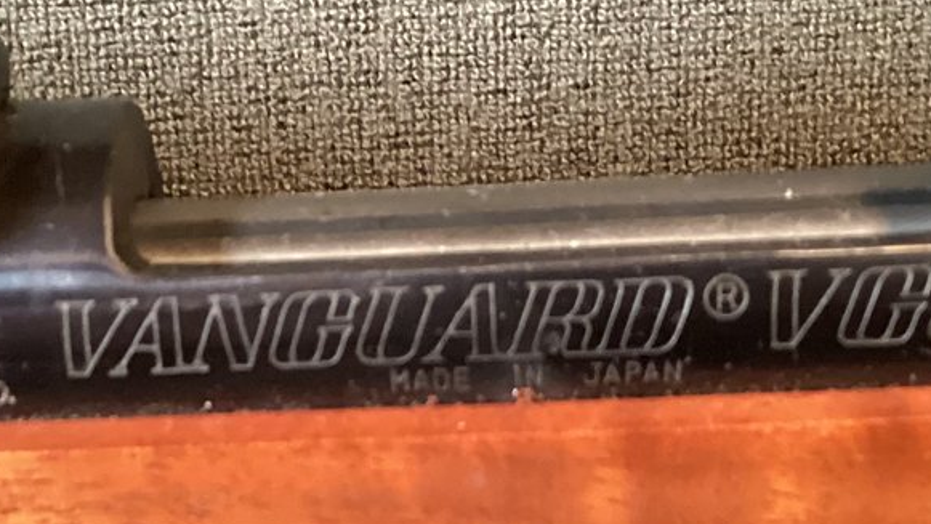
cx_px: 371
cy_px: 558
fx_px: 2173
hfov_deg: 24.1
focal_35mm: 88
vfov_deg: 13.5
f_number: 2.4
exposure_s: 1/30
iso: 400
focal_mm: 3.3
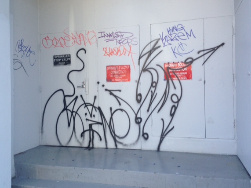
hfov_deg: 50.1
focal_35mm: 37
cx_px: 116
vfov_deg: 38.6
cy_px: 87
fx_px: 268
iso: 50
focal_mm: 4.12
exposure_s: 1/162
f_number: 2.4
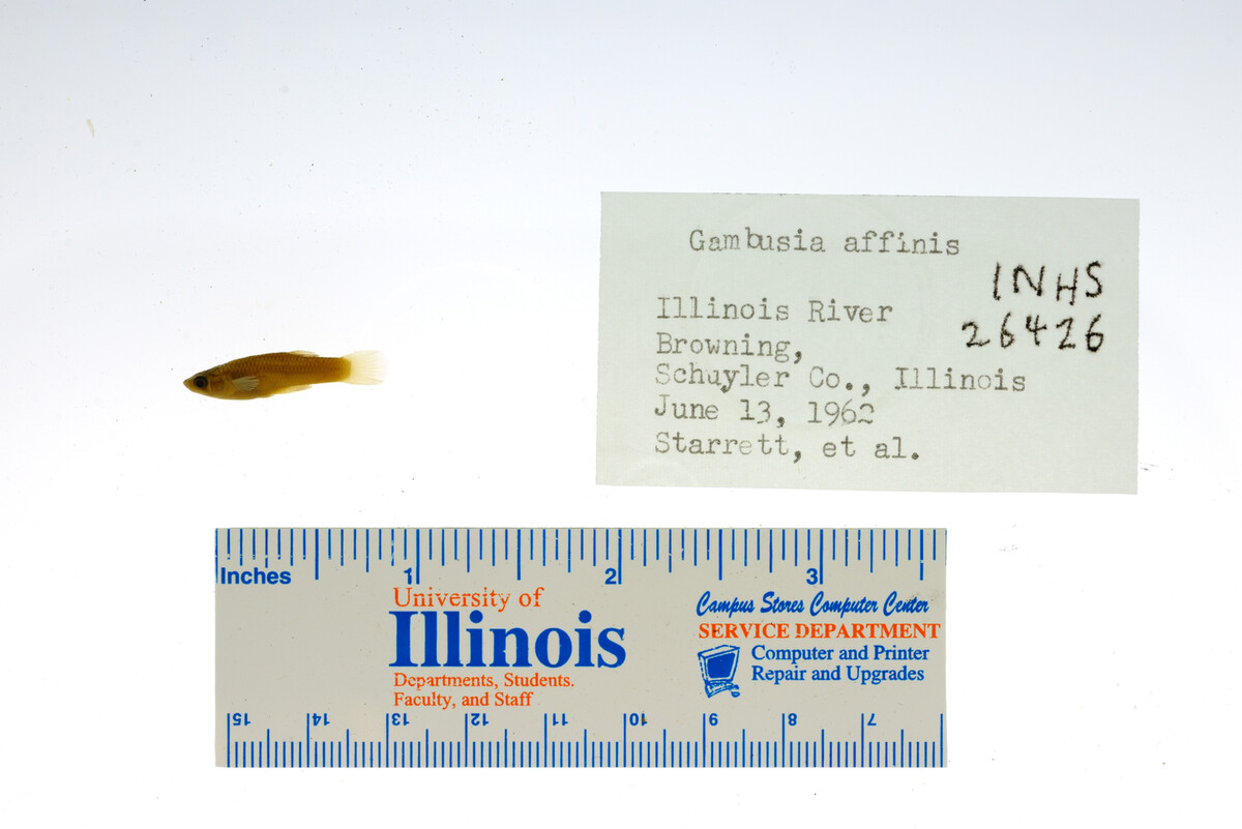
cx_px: 621
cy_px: 414
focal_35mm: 60
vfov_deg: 22.6
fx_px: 2071
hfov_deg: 33.4
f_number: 10
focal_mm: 60
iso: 100
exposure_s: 1/200
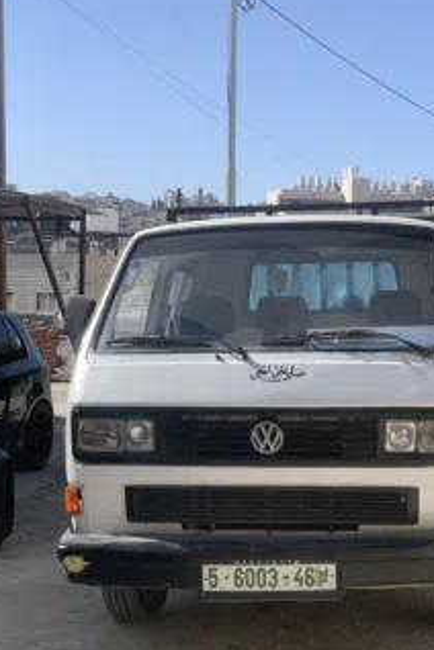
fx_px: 1230
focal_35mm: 68
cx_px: 293
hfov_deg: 19.9
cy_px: 380
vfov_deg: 29.6
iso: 16
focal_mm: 6
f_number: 2.4
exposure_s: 1/1043
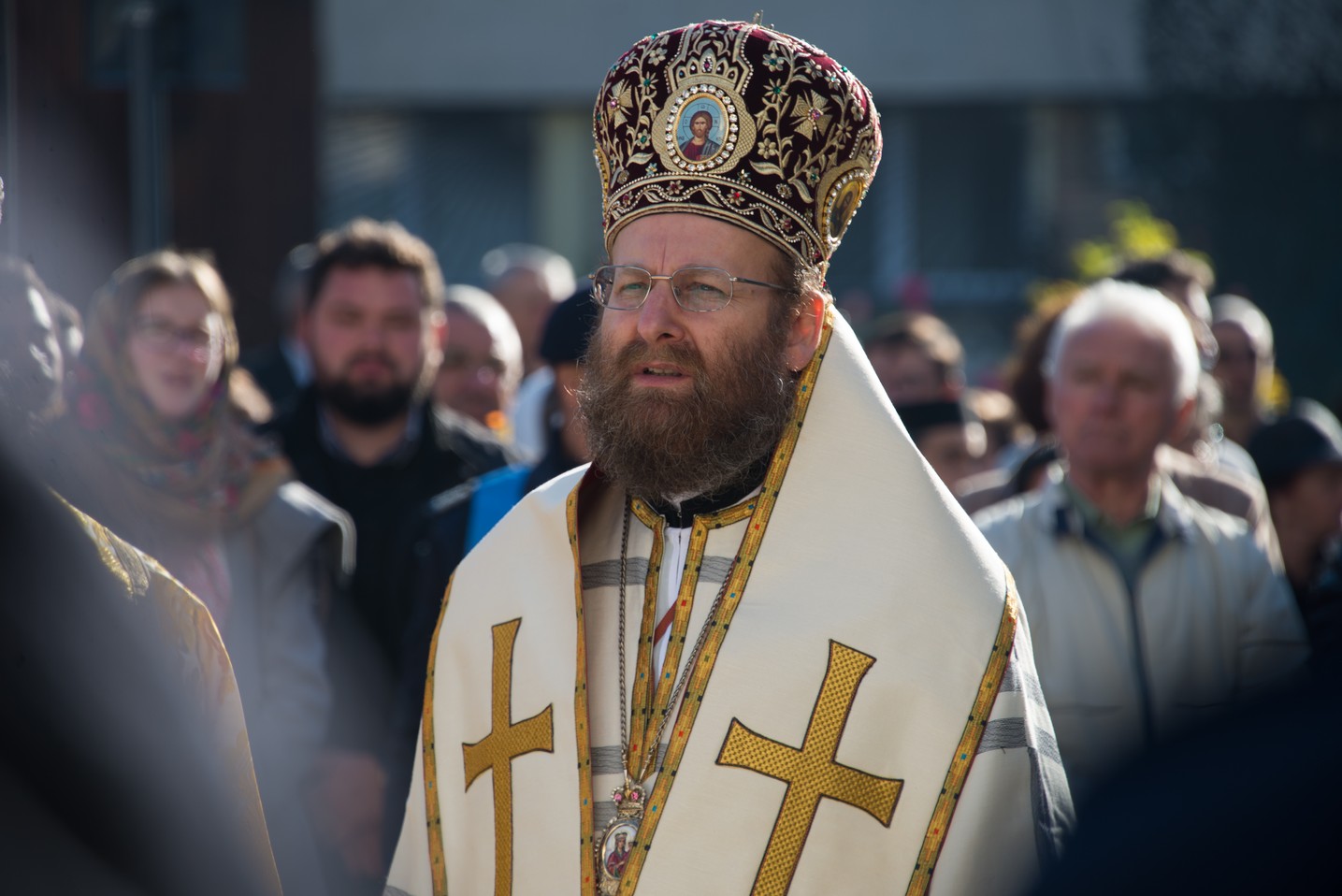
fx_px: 9323
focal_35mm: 250
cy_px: 448
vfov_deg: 5.5
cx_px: 671
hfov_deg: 8.2
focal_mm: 250
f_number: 6.3
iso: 100
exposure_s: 1/200
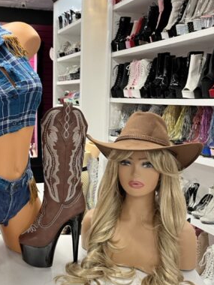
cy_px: 146
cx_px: 58
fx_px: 338
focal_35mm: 41
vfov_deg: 45.8
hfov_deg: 34.5
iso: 200
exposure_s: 1/60
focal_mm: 5.1
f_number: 1.6
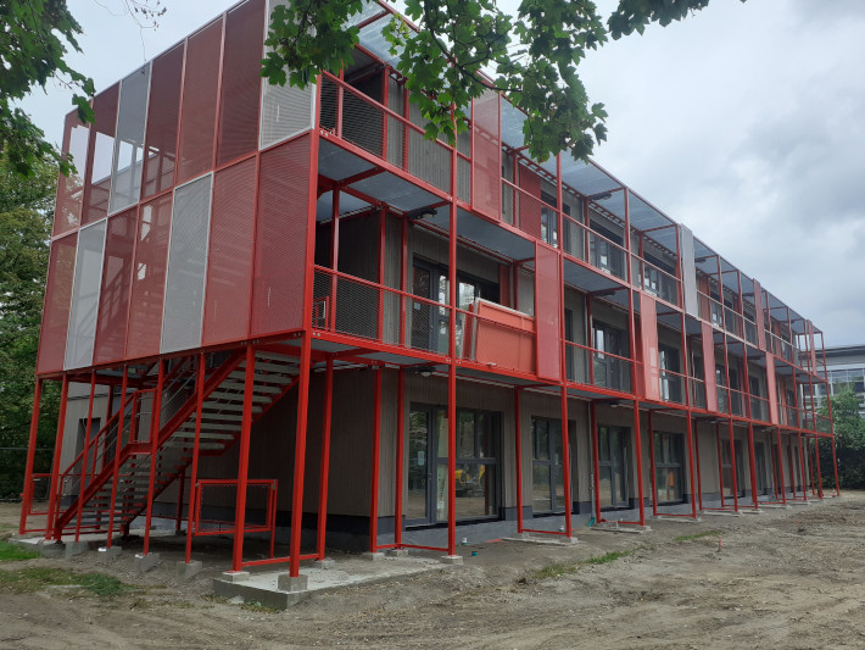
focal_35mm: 27
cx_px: 432
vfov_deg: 51.4
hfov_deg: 65.3
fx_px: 675
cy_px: 325
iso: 40
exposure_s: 1/364
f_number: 1.9
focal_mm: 3.6
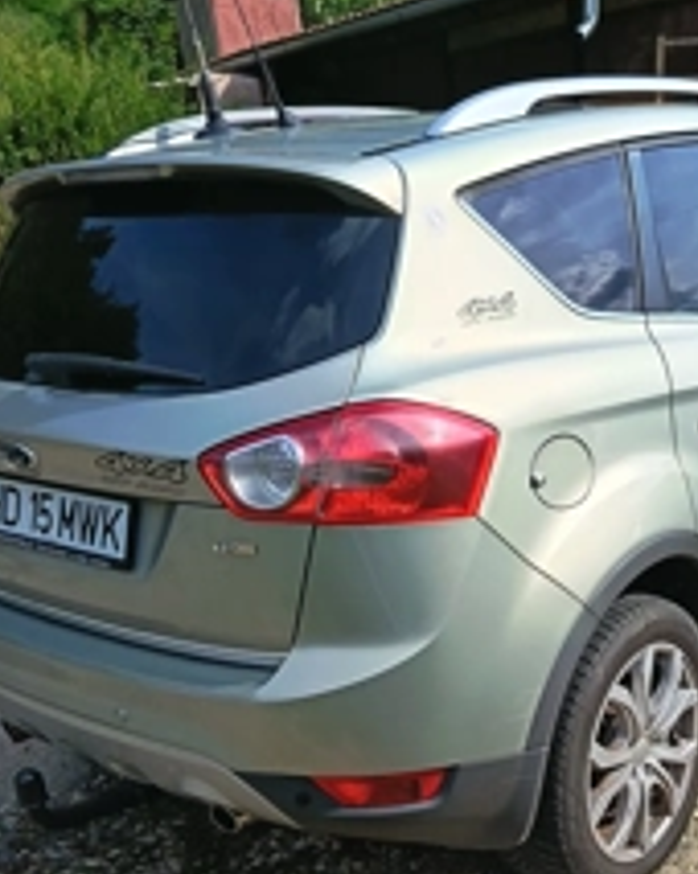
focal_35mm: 44
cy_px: 681
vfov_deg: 40.5
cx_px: 538
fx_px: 1138
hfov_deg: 33.3
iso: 138
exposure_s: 1/600
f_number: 1.75
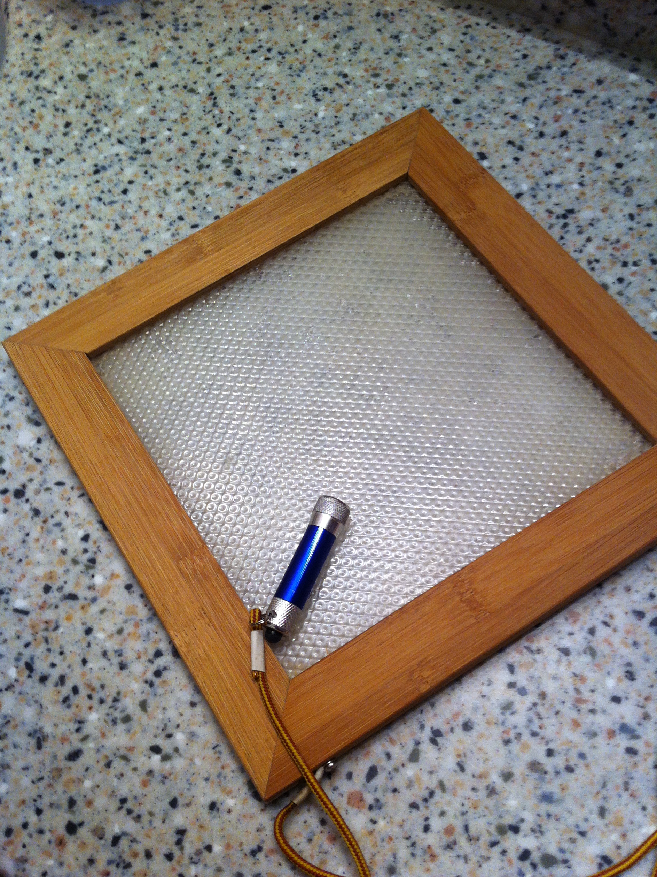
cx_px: 325
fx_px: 911
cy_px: 446
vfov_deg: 51.4
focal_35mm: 36
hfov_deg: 39.7
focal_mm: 3.85
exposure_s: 1/30
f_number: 2.8
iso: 80
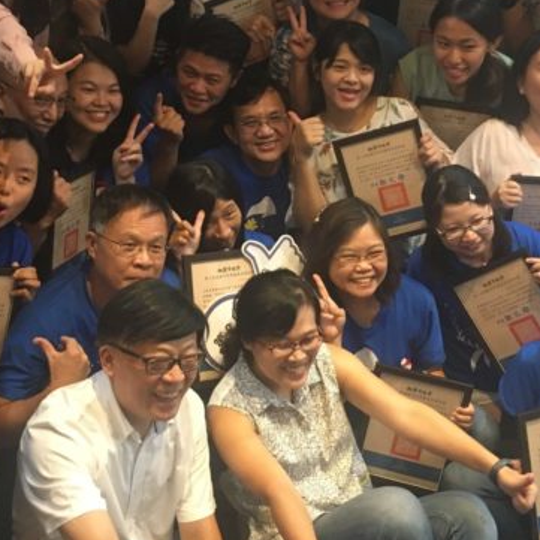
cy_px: 169
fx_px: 953
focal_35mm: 54
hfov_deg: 31.6
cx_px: 247
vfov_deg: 31.3
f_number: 2.2
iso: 200
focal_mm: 4.15
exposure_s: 1/30
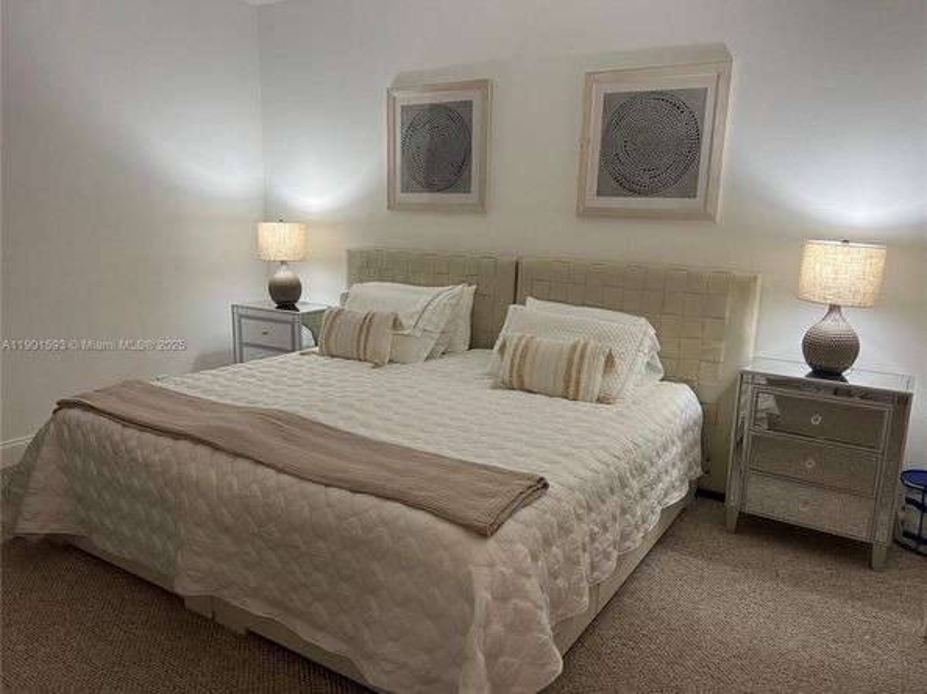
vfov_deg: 53.0
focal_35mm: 26
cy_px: 347
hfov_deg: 67.3
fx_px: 696
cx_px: 464
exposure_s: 1/60
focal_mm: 5.7
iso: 100
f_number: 1.5
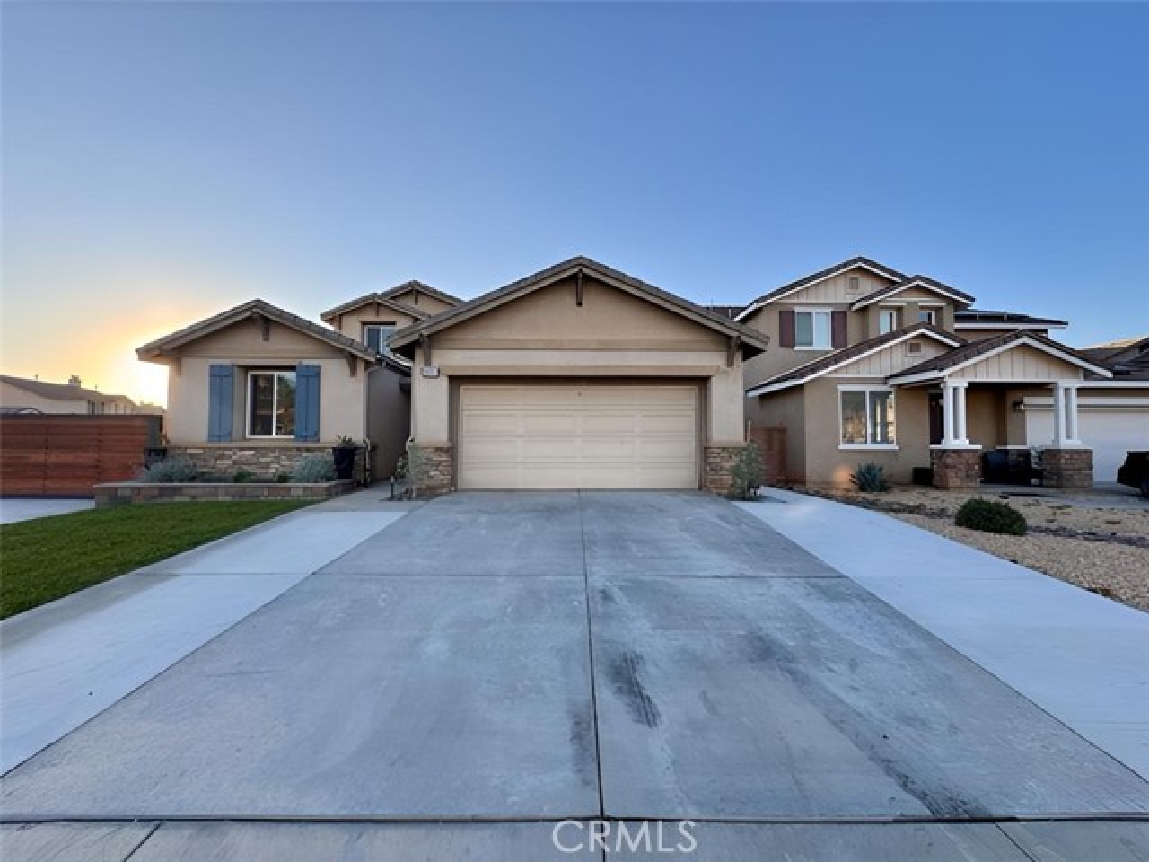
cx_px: 574
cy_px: 431
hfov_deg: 102.1
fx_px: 465
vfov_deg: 85.7
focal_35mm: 14
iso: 40
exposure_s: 1/293
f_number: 2.2
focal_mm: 2.22
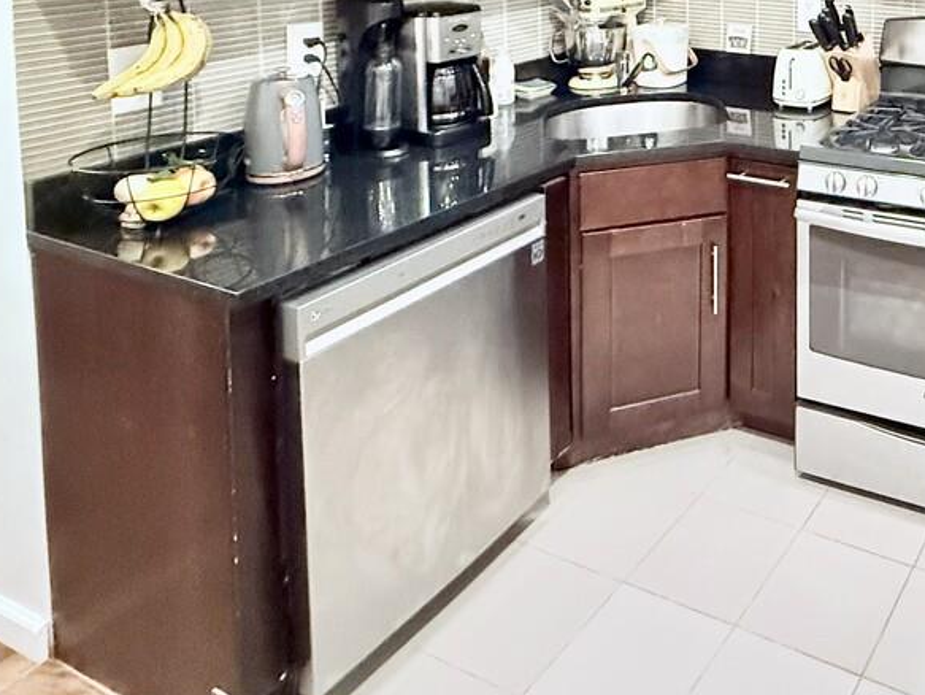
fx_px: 856
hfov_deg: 47.8
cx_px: 908
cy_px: -48
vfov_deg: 37.8
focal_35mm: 32
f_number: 2.2
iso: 1000
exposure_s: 1/40
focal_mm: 2.22
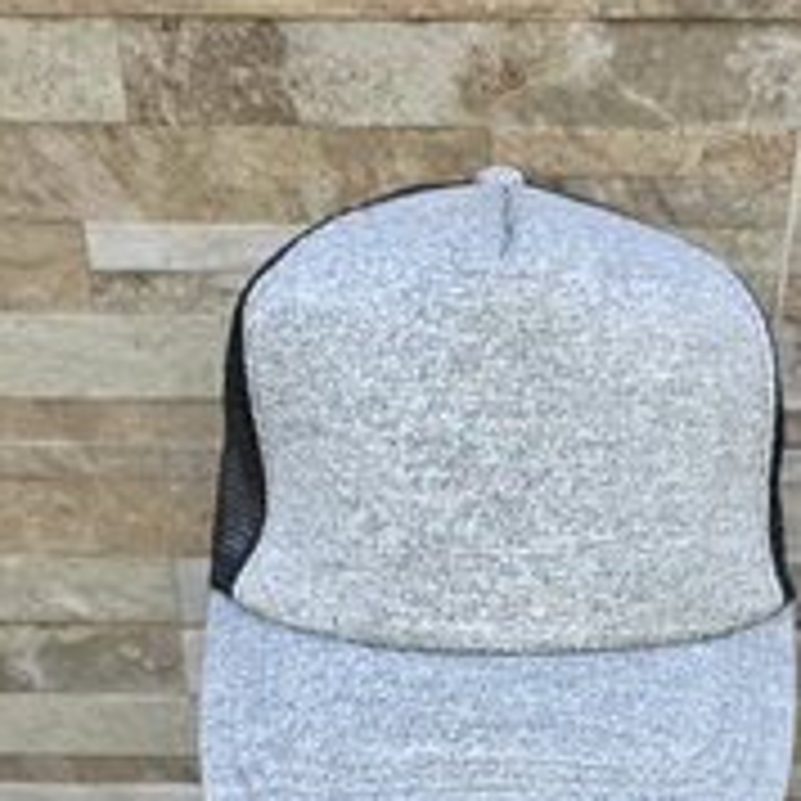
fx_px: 1597
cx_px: 459
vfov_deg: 24.5
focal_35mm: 61
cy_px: 1042
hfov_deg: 28.1
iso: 640
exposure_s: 1/120
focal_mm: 6.3
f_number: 1.7
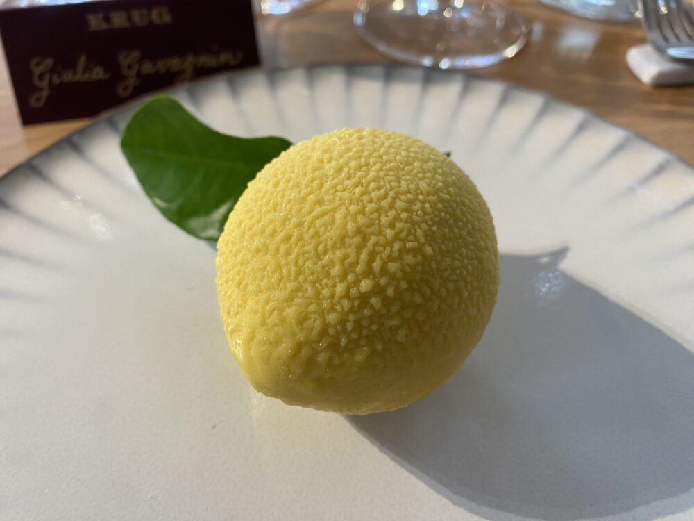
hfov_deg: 69.4
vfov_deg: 54.9
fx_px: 501
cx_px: 347
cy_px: 260
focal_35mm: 25
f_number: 1.8
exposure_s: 1/71
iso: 125
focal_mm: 4.25
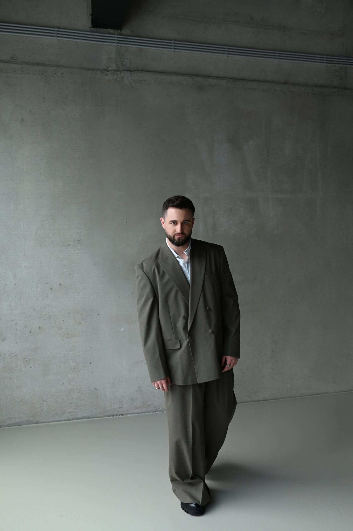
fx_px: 516
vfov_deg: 54.5
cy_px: 266
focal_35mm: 35
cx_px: 176
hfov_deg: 37.8
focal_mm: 35
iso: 1250
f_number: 3.5
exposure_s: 1/160
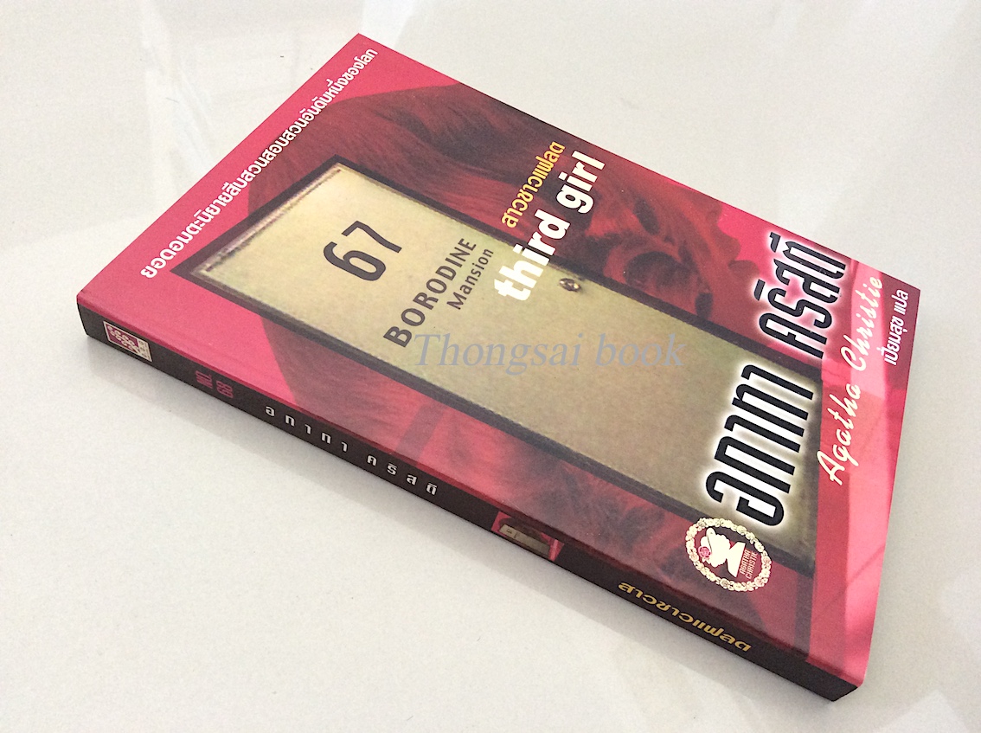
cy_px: 366
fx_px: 906
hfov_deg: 56.9
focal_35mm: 32
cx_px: 490
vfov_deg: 44.1
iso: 125
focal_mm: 3.3
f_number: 2.4
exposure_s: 1/25
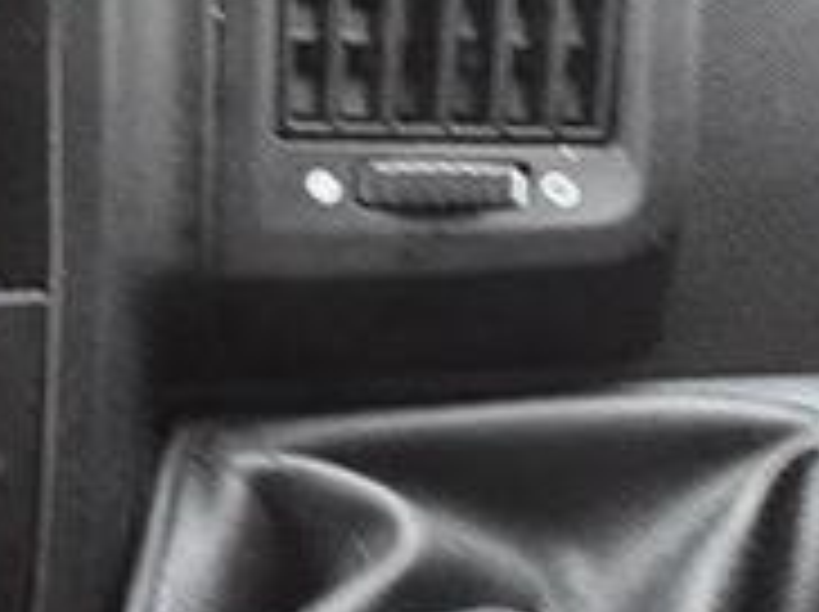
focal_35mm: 69
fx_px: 1630
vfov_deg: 21.3
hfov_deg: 27.6
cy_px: 306
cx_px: 153
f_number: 2.2
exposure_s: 1/60
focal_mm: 2.22
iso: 500
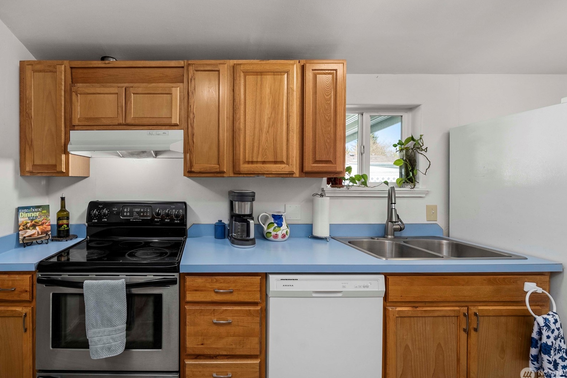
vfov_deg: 81.2
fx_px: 220
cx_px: 286
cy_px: 188
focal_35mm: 14
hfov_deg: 104.3
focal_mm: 13
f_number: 7.1
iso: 200
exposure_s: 1/60
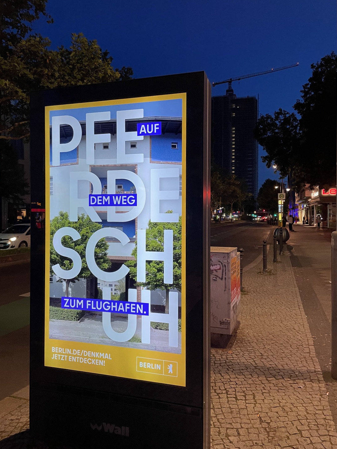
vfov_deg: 65.3
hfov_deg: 51.4
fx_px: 350
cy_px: 222
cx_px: 167
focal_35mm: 27
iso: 160
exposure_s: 1/50
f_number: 1.6
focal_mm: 4.2
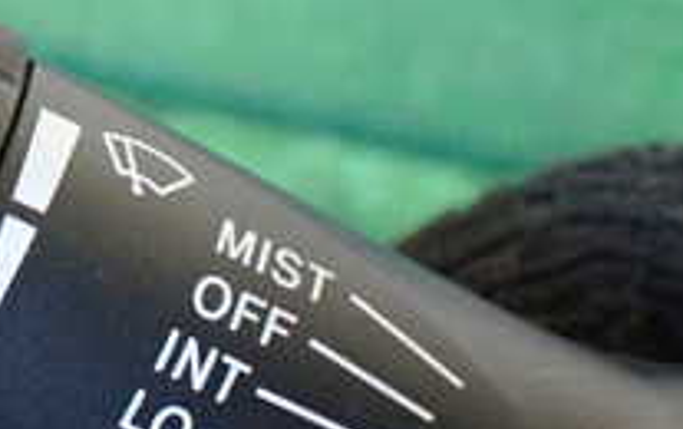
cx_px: -69
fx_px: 1715
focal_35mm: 92
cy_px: 182
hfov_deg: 21.4
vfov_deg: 14.3
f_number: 2.3
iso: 800
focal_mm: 5.4
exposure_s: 1/125
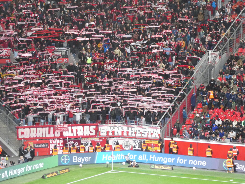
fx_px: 1430
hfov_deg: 9.8
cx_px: 99
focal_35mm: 202
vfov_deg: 7.4
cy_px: 56
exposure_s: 1/80
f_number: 5.3
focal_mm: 24.2
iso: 500
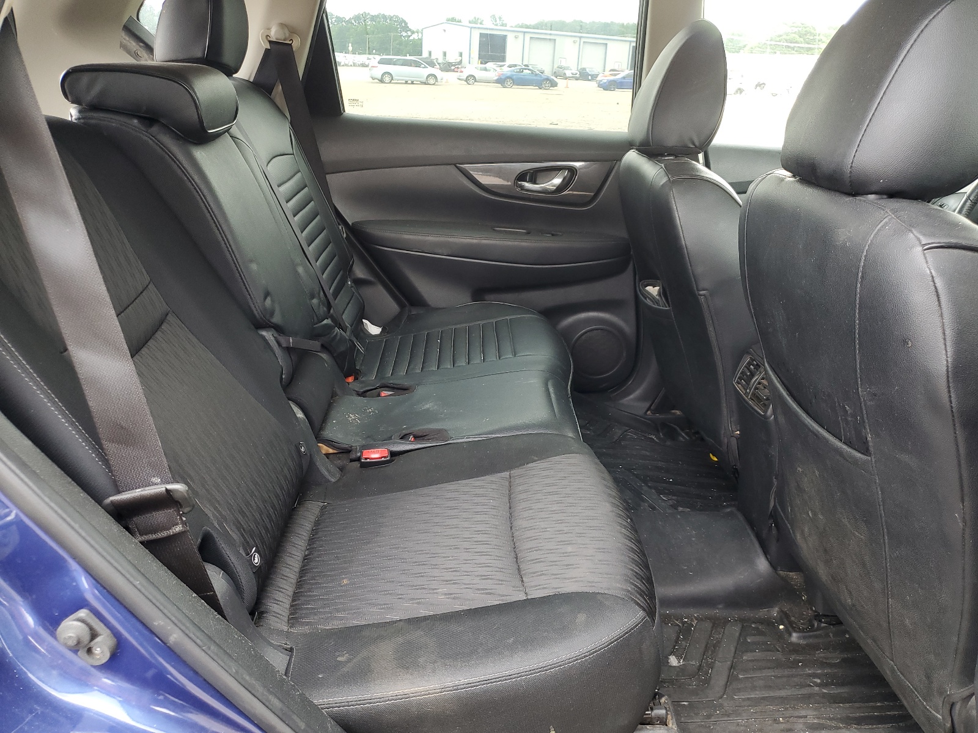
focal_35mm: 26
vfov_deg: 53.1
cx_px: 489
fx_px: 735
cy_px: 366
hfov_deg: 67.3
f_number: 1.5
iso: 74
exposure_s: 1/120
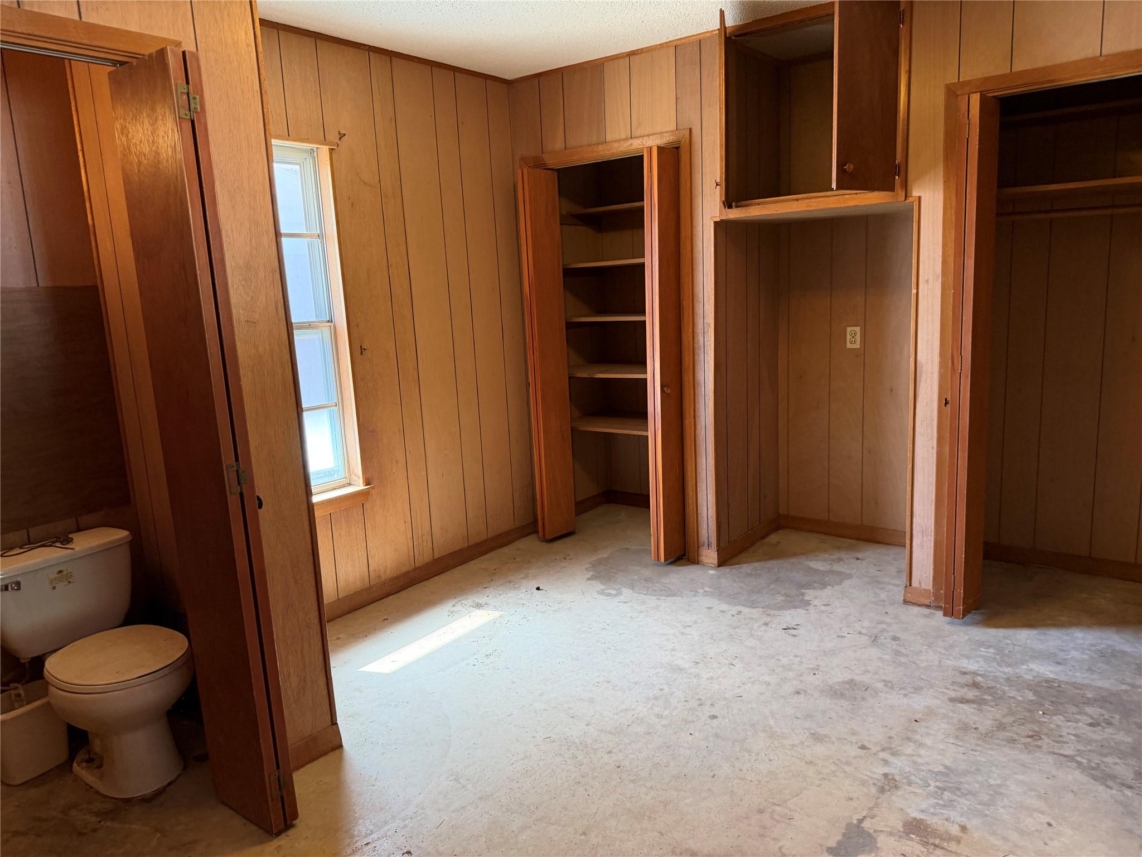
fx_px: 792
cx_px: 571
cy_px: 428
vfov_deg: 56.8
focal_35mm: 24
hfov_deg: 71.6
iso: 320
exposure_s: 1/60
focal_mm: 6.76
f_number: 1.78
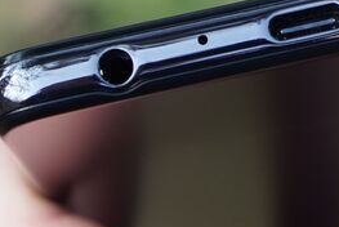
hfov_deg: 9.3
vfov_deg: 6.3
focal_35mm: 220
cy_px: 55
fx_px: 2074
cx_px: 284
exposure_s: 1/320
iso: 640
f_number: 7.1
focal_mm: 70
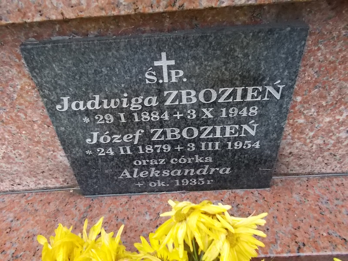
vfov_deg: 53.1
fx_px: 261
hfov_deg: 67.3
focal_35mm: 26
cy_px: 130
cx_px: 174
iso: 400
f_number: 3.2
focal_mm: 4.6
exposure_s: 1/100
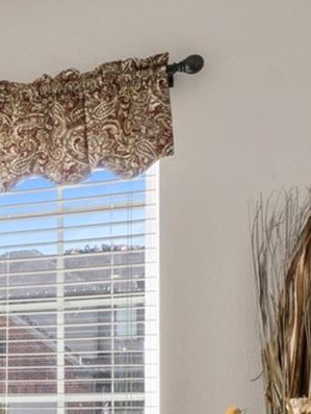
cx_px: -361
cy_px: 425
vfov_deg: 22.3
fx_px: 1005
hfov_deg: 14.0
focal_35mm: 84
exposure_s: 1/1.25
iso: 250
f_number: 9
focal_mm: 17
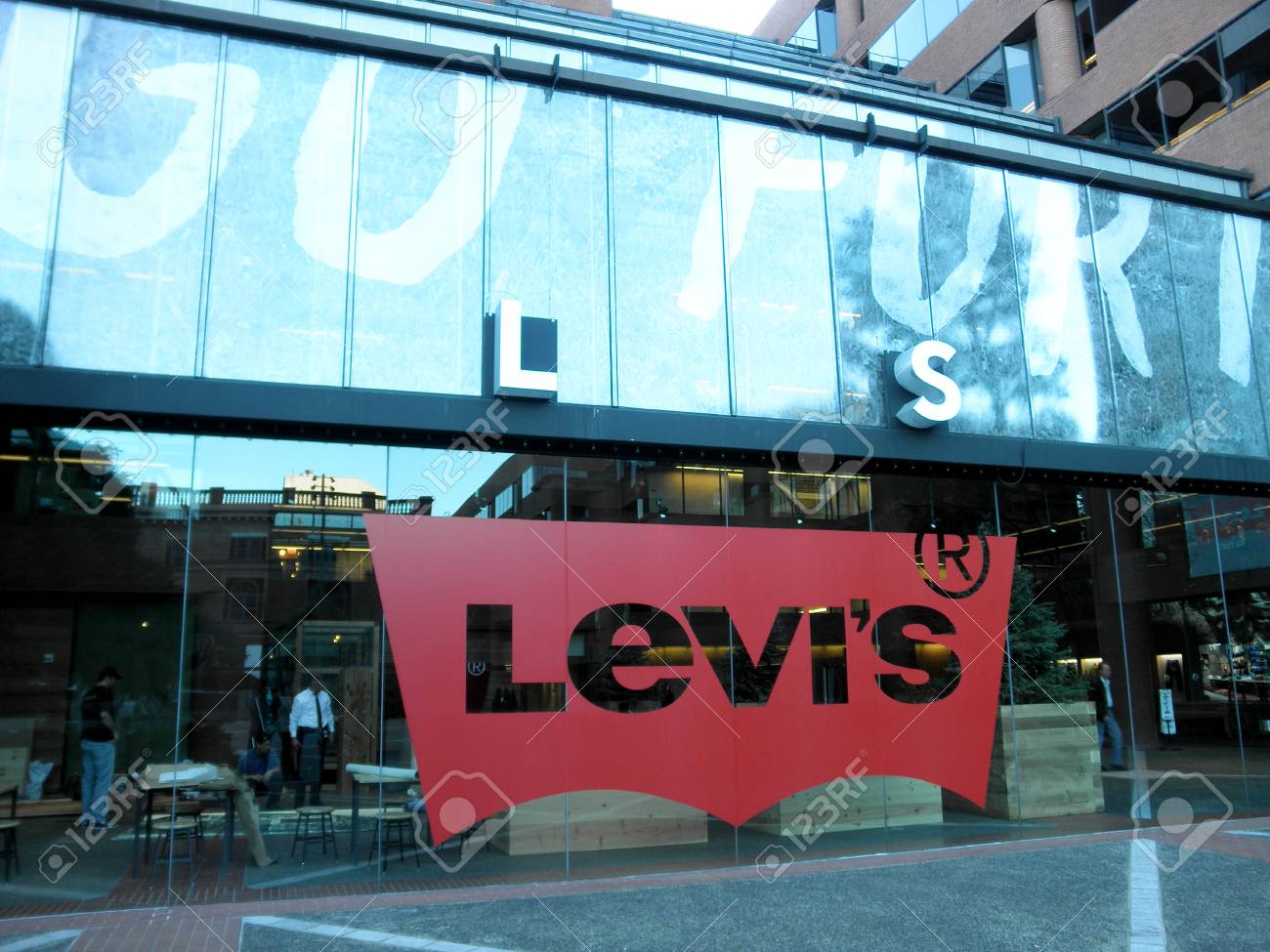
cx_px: 635
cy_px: 476
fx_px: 1027
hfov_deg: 63.4
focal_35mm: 28
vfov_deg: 49.7
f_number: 3
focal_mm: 5
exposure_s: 1/30
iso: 64
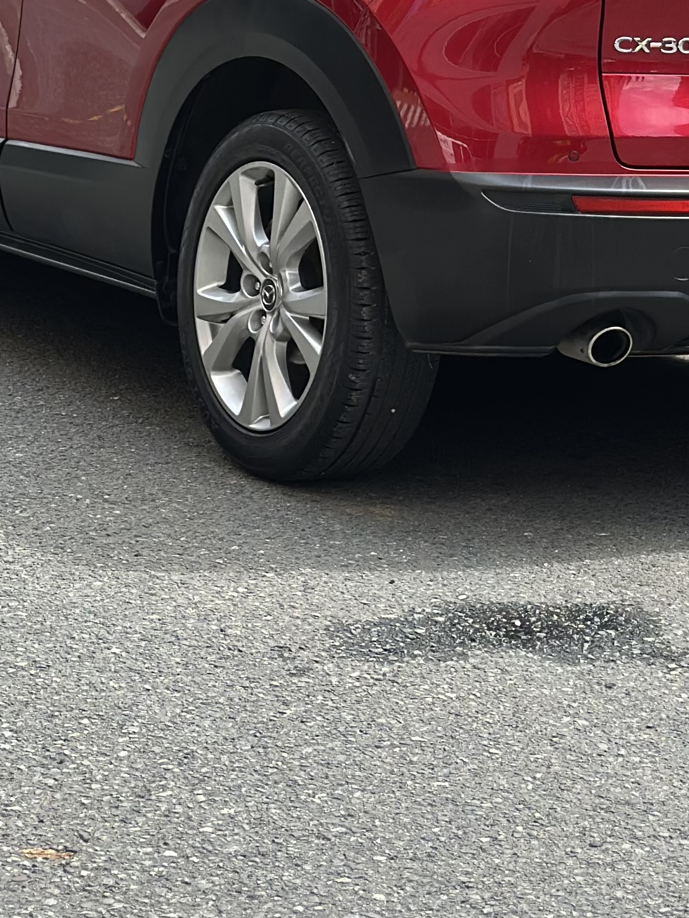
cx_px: 417
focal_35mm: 124
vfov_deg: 15.3
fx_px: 3290
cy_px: -193
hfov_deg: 11.9
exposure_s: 1/803
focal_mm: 6.86
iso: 80
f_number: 1.78
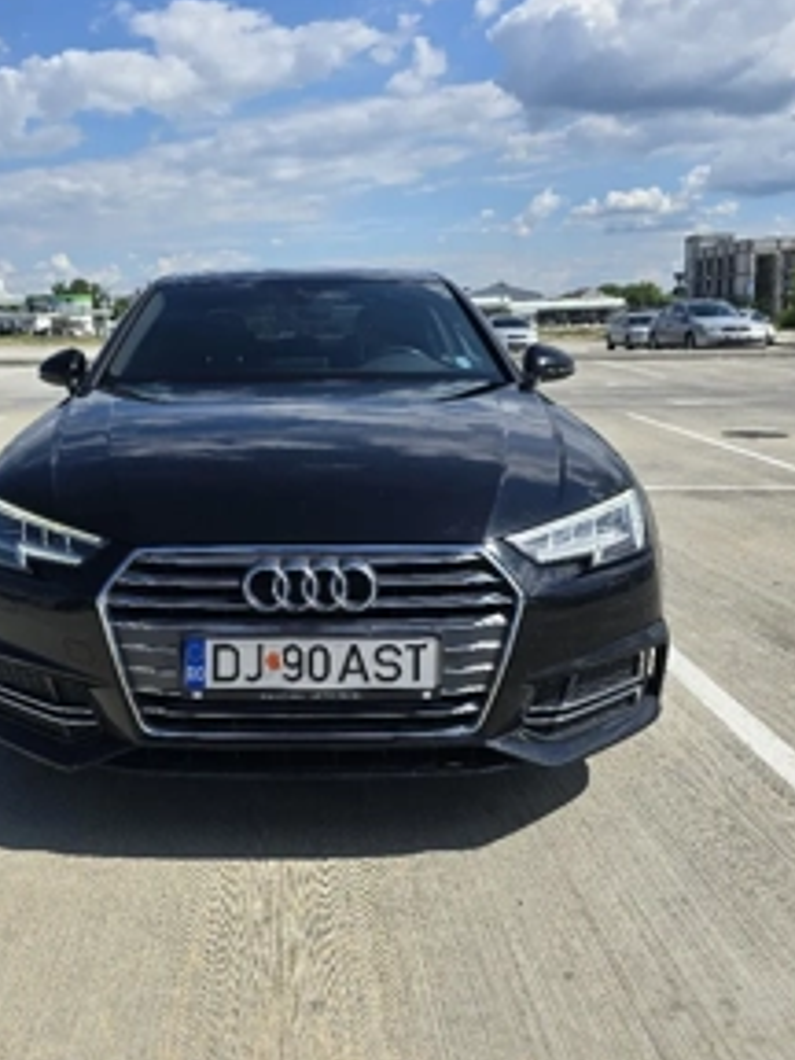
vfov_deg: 56.7
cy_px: 486
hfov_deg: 43.8
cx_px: 298
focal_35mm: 32
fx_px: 980
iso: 12
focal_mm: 6.3
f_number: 1.7
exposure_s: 1/1250
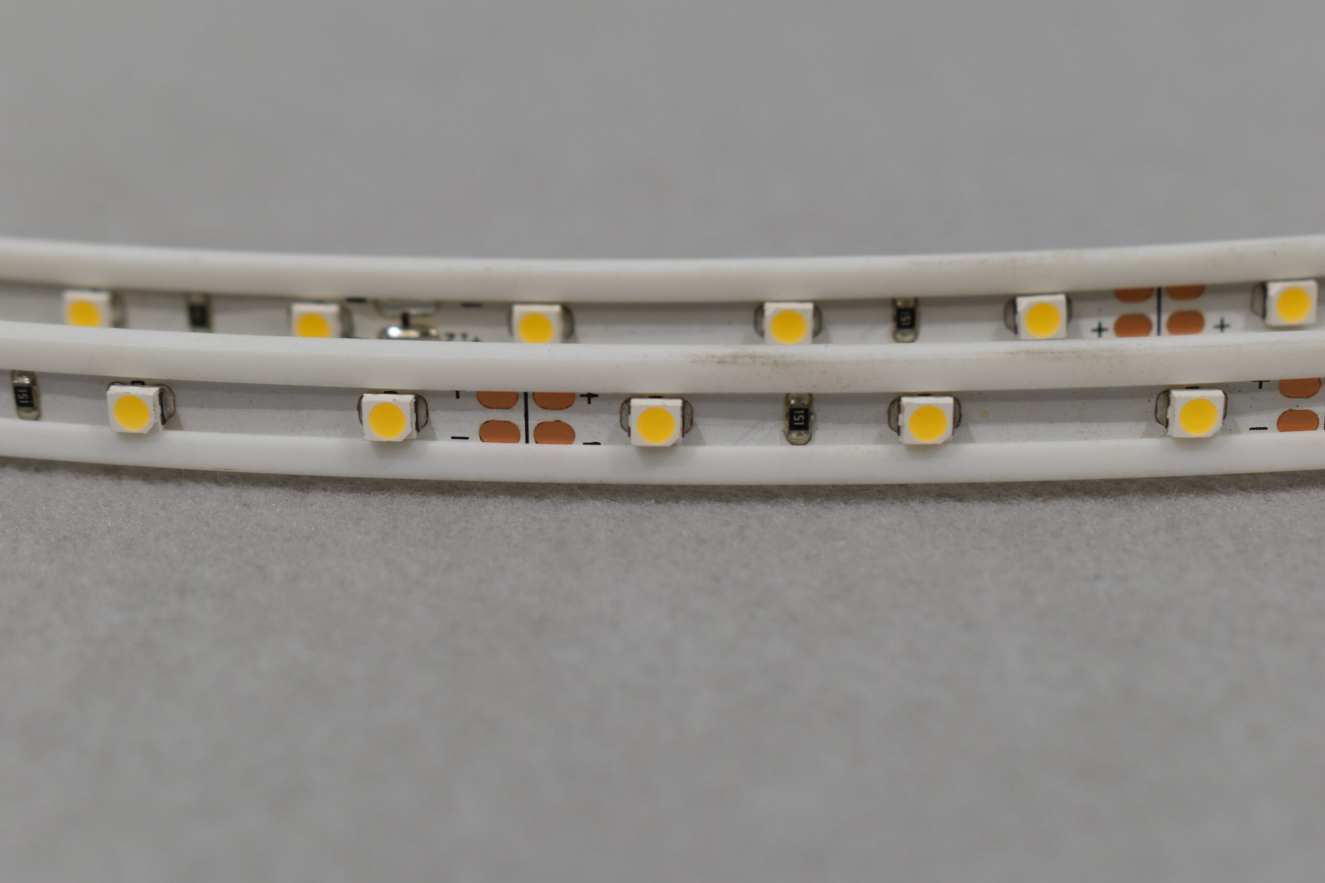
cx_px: 662
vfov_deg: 16.6
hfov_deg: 24.6
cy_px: 442
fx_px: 3036
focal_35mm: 82
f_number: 8
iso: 360
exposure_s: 1/60
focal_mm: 55
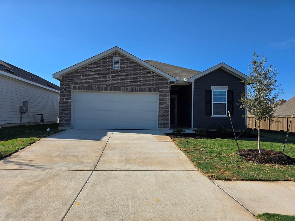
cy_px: 110
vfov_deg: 58.9
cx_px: 148
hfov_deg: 73.9
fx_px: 196
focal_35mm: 23
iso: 12
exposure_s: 1/790
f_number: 1.7
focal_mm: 6.3
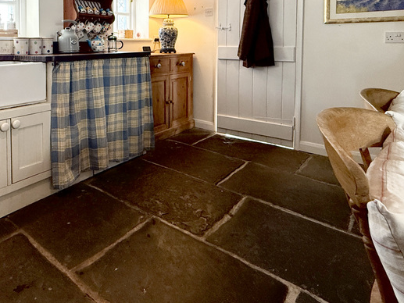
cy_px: 53
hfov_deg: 64.6
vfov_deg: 49.4
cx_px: 119
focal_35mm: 26
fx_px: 304
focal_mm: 2.22
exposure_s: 1/100
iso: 200
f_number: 2.2
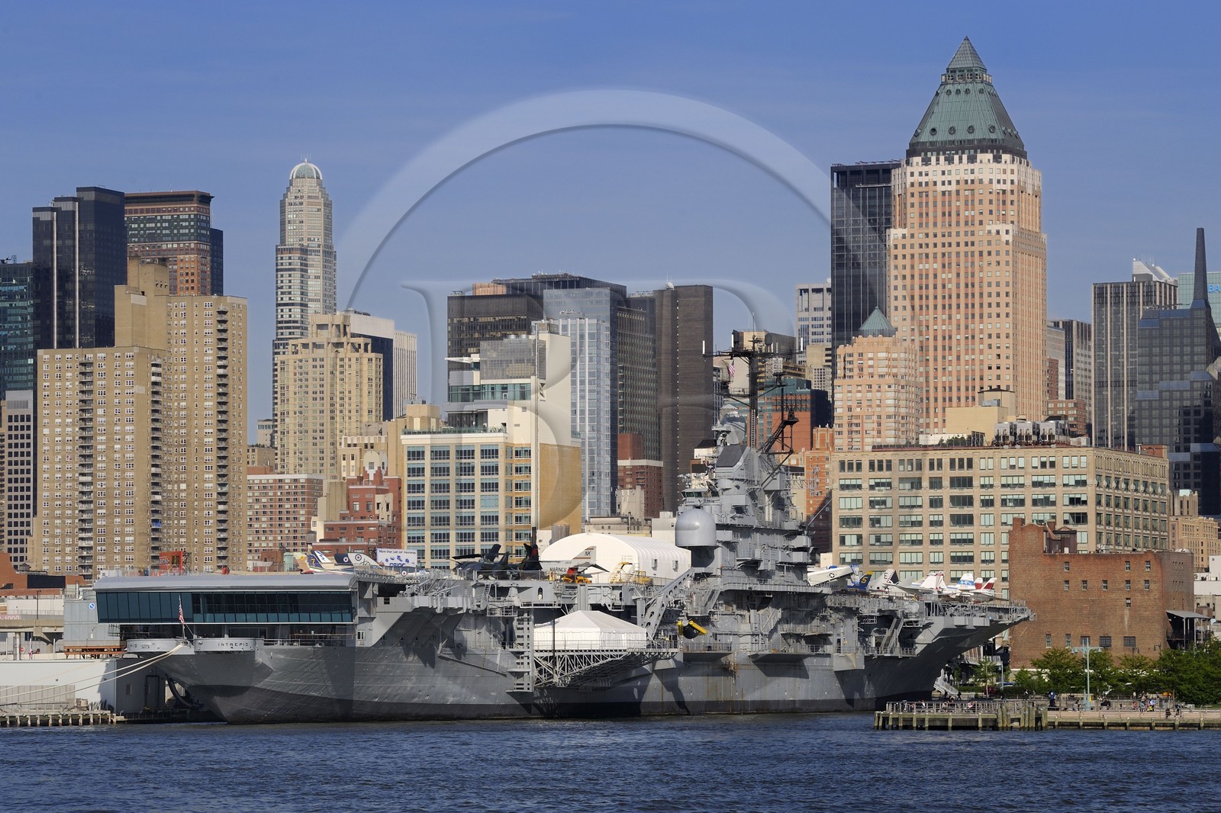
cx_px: 610
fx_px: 4137
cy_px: 406
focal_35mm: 122
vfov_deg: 11.2
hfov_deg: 16.8
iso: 200
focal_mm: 122
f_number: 9
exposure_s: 1/500
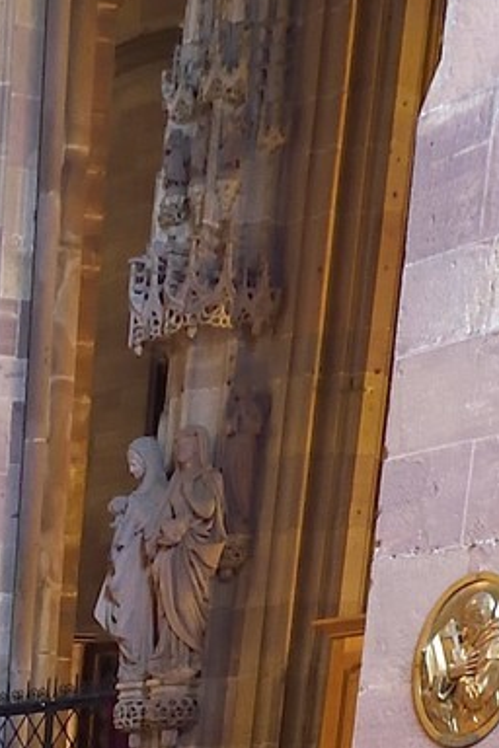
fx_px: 2079
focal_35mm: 100
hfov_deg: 12.1
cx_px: -524
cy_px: 1714
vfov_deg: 14.6
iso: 1600
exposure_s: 1/4
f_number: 5.6
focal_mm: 16
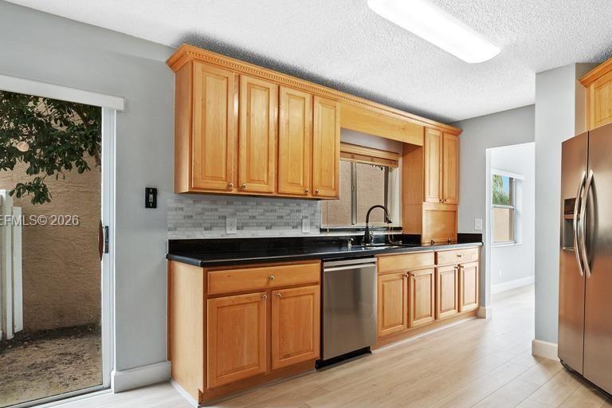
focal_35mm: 20
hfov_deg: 83.9
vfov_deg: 61.8
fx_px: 340
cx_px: 319
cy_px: 222
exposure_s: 1/15
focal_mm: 10
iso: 320
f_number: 8
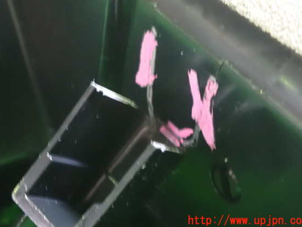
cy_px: 105
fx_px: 942
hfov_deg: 18.2
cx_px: 148
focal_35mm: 108
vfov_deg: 13.7
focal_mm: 18
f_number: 4.9
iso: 1600
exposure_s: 1/6
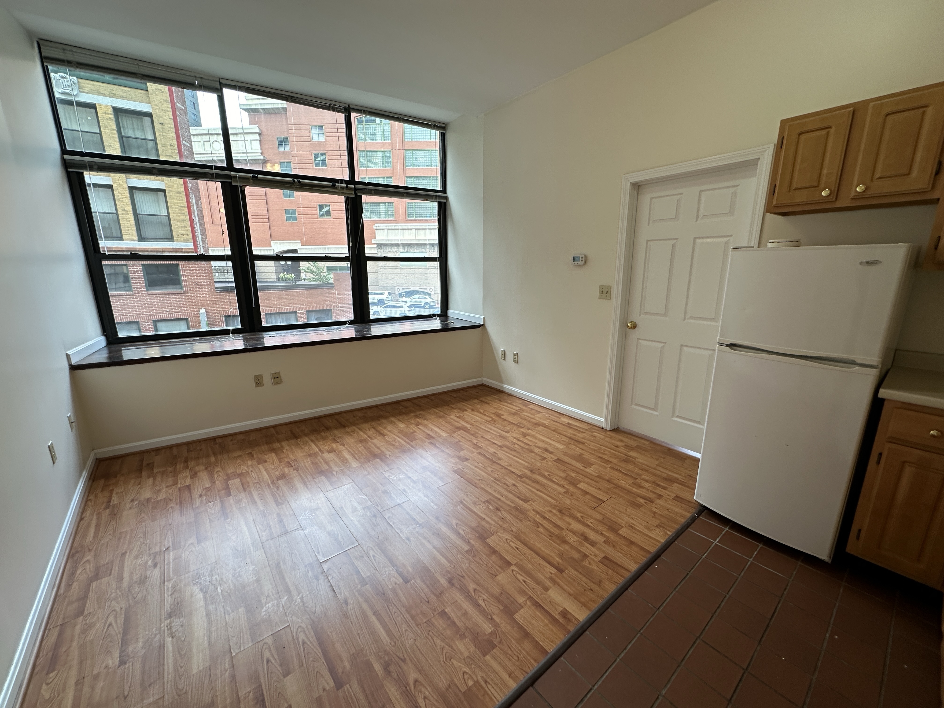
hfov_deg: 102.1
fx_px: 382
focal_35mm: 14
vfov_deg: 85.7
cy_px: 354
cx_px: 472
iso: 64
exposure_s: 1/120
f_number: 2.2
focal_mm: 2.22
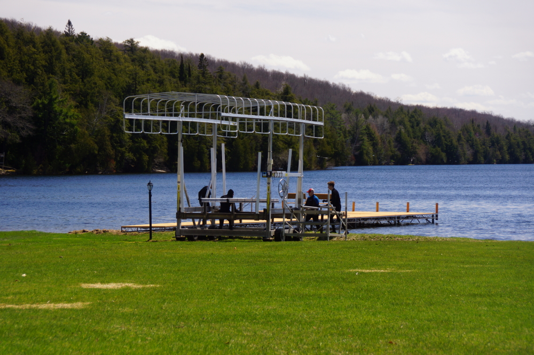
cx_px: 267
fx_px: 1891
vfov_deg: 10.7
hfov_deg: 16.1
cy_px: 178
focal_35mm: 128
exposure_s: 1/160
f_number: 5.6
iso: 100
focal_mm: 85
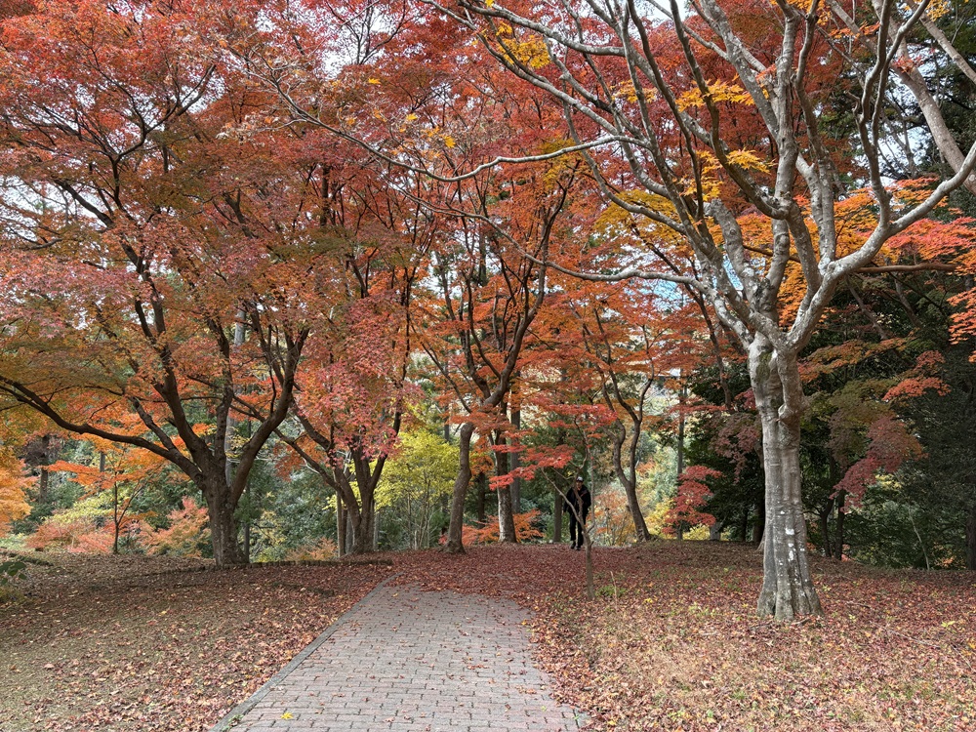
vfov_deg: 53.1
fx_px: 733
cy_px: 366
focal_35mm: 26
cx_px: 488
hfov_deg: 67.3
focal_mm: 5.96
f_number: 1.6
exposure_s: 1/267
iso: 64
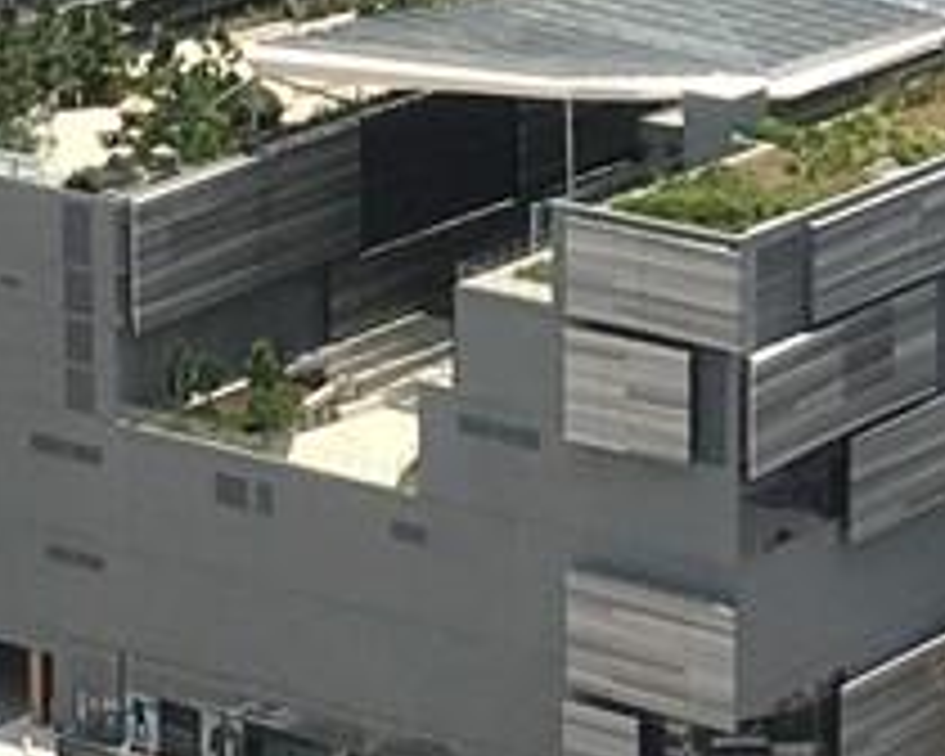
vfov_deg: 7.1
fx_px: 6041
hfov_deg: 8.9
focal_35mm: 216
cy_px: -58
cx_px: 540
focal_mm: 4.15
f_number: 2.2
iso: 25
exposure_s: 1/2137
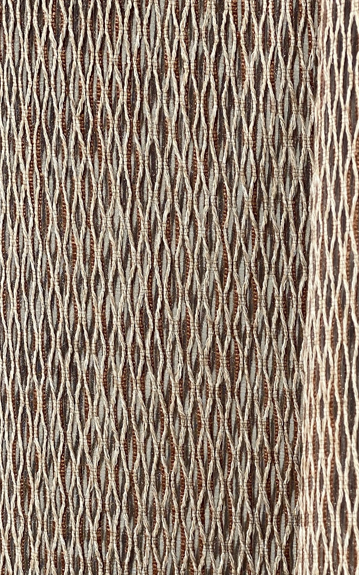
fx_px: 1895
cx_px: 338
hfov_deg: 10.7
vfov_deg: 17.1
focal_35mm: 121
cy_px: 464
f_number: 2
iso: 25
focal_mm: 6
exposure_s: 1/3690
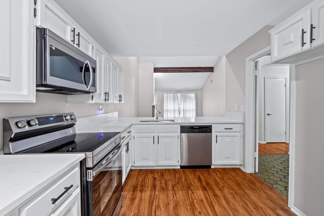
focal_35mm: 15
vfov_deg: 77.3
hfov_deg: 100.4
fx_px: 135
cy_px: 108
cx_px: 162
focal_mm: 10
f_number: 11
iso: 250
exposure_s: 8
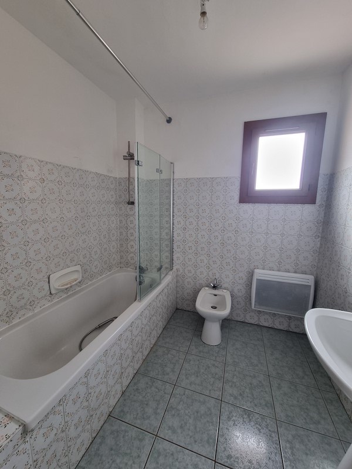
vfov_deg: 106.2
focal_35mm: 13
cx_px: 176
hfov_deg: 89.9
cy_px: 234
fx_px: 176
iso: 100
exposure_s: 1/50
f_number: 2.2
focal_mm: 2.2
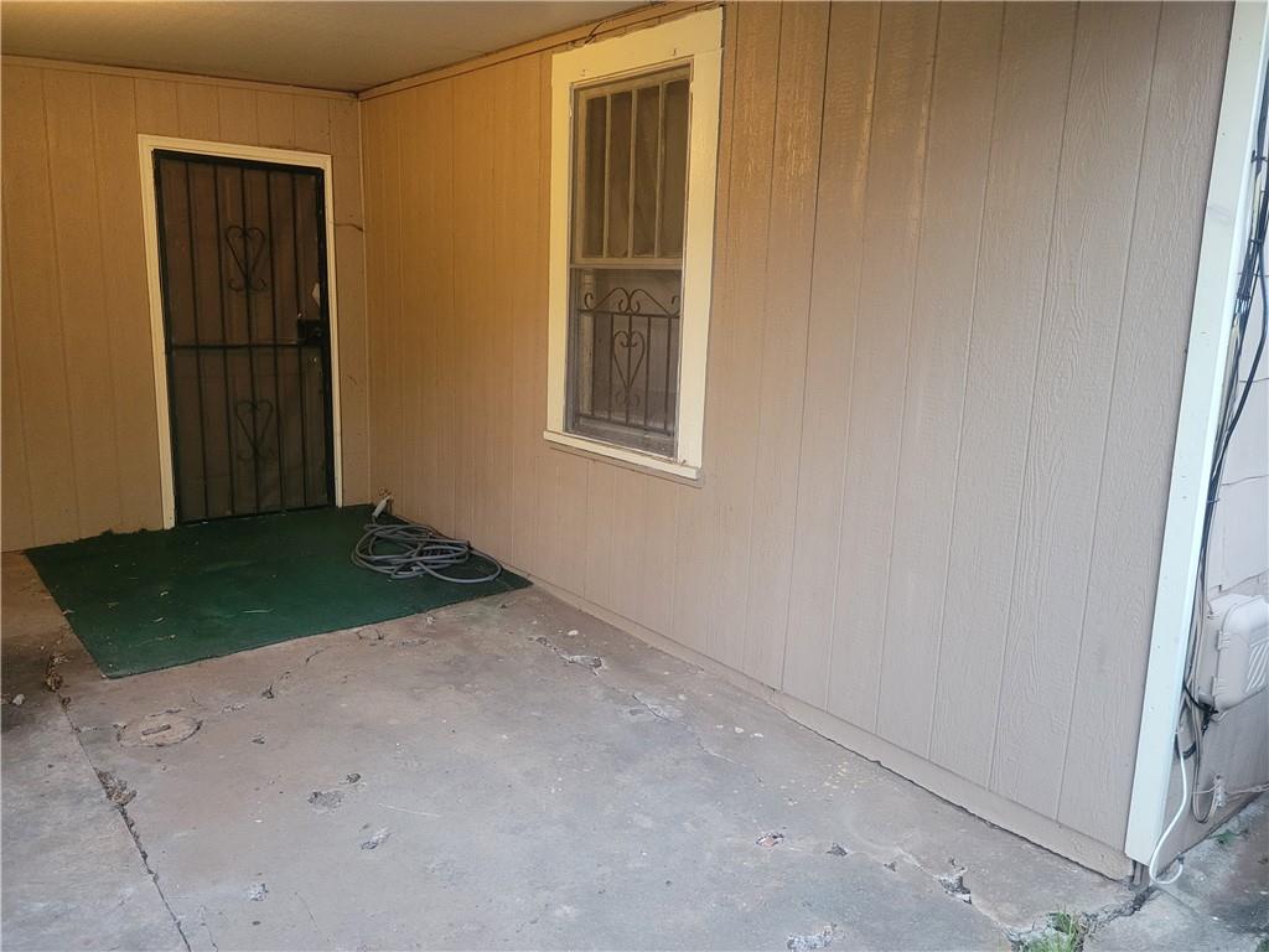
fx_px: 953
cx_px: 634
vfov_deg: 53.1
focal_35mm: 26
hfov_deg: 67.3
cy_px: 476
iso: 640
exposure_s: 1/40
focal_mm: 5.4
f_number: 1.8
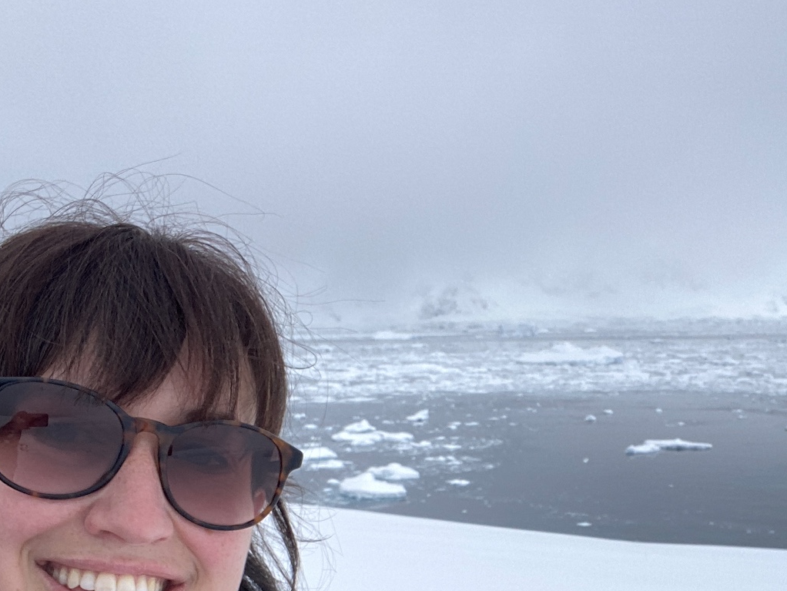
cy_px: 587
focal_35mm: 54
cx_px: 534
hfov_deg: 35.1
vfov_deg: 25.7
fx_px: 1228
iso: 25
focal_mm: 2.71
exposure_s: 1/981
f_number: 2.2
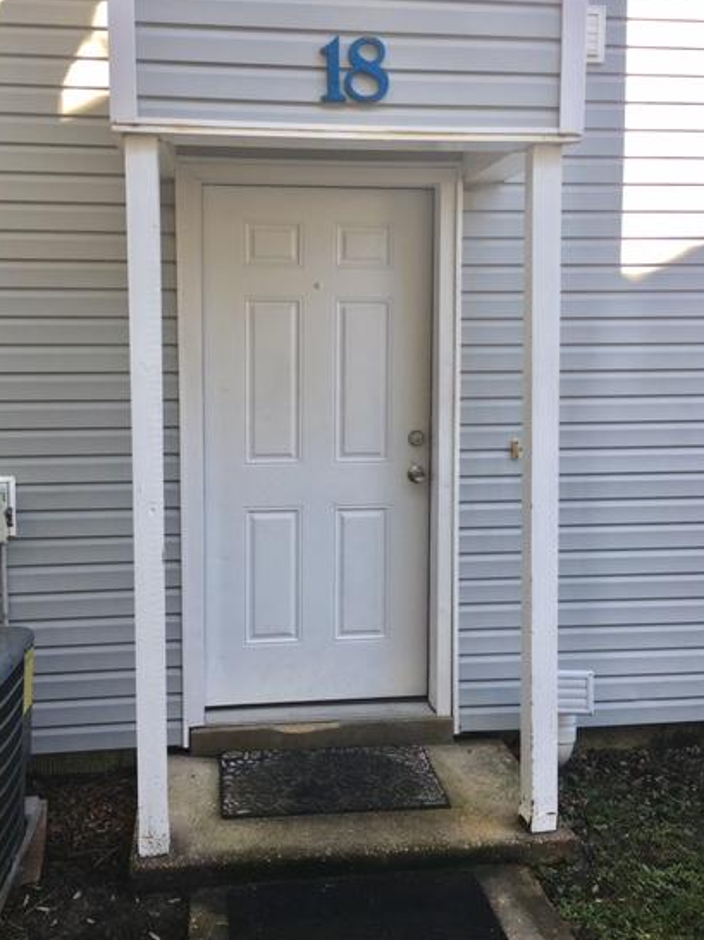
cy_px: 430
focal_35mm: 34
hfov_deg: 41.7
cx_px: 312
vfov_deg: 53.9
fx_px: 923
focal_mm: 4.15
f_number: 2.2
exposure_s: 1/164
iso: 25
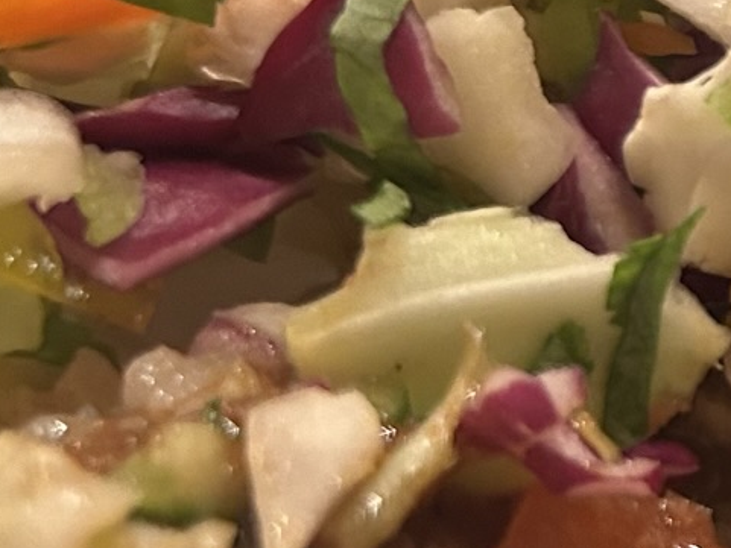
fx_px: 2281
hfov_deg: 15.3
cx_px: 1388
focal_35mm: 108
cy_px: 8
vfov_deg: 13.5
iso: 400
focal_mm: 5.7
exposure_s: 1/50
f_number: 1.5
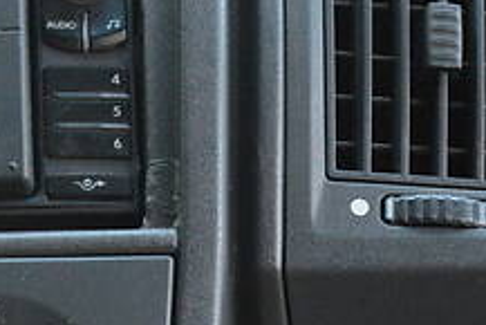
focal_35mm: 508
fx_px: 6862
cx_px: -262
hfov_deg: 4.0
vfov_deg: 2.7
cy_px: 303
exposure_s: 1/125
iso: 1800
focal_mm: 92
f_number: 5.6
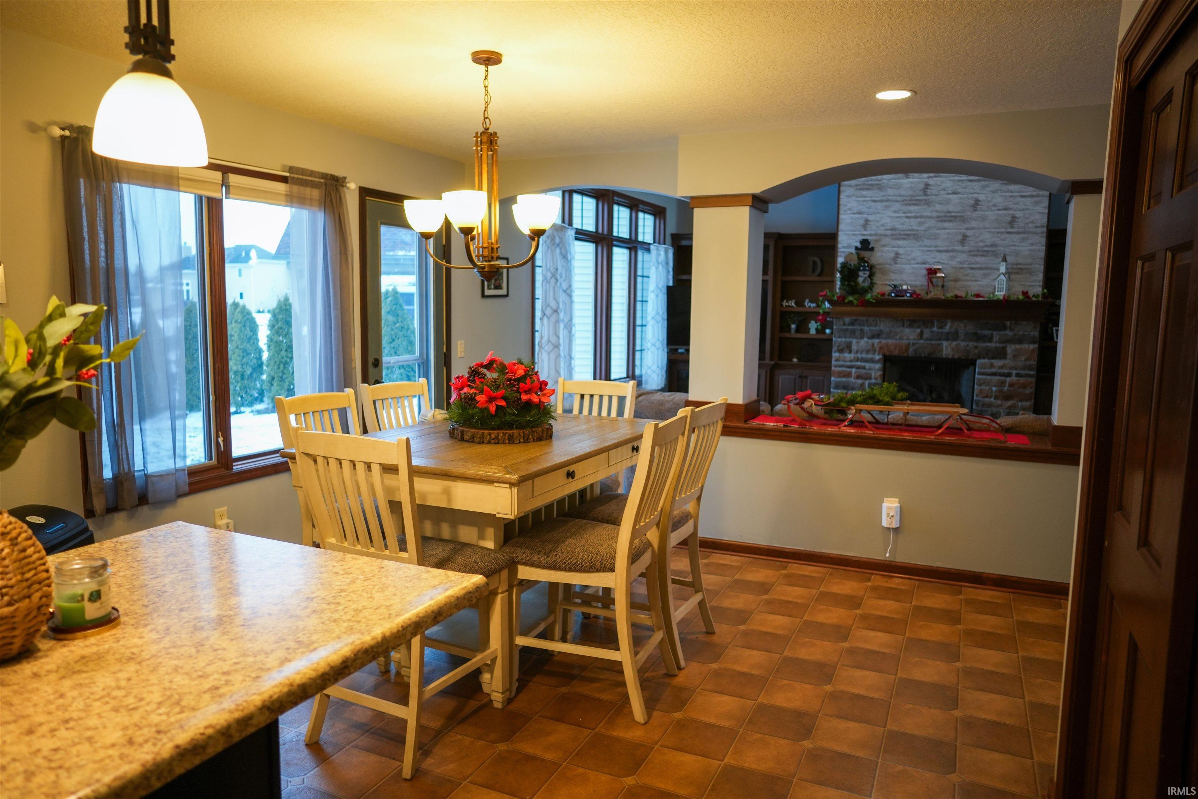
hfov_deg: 73.7
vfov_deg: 53.1
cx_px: 599
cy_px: 400
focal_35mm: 24
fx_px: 799
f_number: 2.8
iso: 320
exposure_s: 1/30
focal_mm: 24
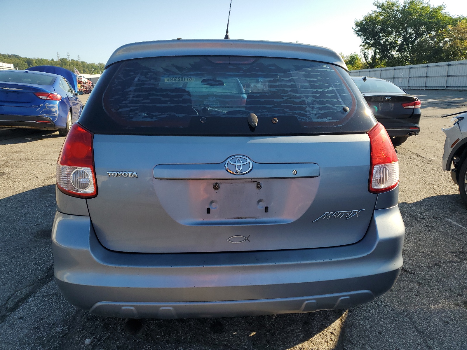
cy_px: 175
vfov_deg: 53.1
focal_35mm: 26
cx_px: 234
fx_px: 351
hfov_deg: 67.3
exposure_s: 1/1667
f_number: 1.5
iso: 50
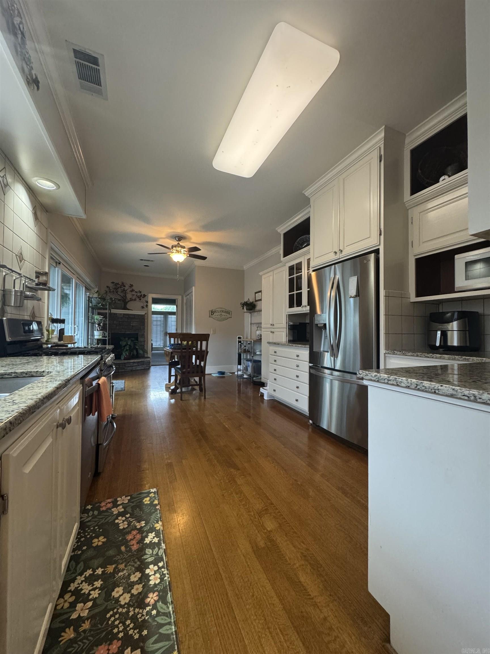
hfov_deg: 85.7
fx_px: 264
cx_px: 245
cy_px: 327
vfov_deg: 102.1
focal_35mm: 14
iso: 400
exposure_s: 1/60
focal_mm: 2.22
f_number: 2.2
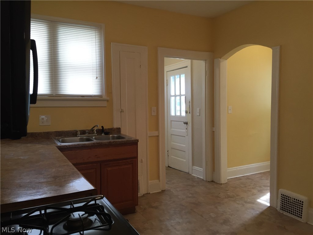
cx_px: 156
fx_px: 262
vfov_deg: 48.2
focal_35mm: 29
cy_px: 118
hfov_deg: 61.7
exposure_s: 1/40
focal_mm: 4.15
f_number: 2.2
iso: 32
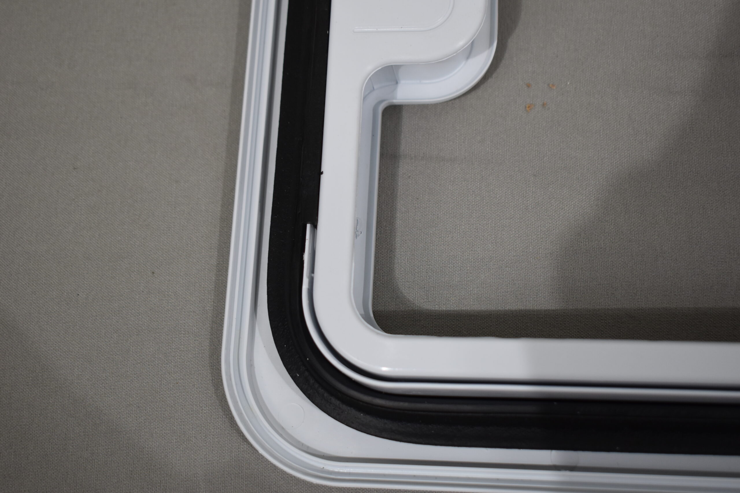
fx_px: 1048
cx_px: 370
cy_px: 246
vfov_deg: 26.5
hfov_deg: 38.9
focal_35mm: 51
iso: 640
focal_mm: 34
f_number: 4.5
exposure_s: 1/250
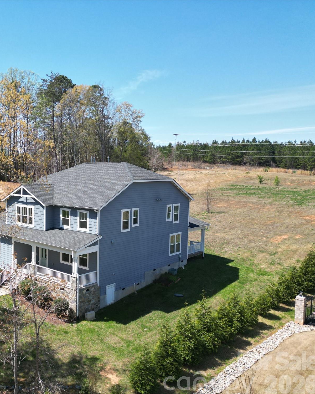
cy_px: 201
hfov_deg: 43.1
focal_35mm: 32
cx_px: 52
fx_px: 373
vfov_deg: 55.7
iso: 130
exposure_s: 1/2000
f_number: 1.7
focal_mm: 6.72
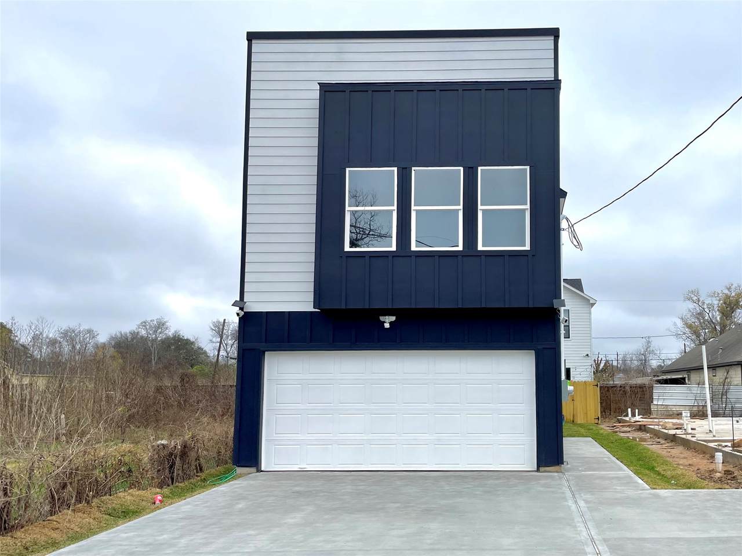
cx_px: 371
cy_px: 278
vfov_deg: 53.1
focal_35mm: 26
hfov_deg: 67.3
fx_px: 557
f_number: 1.6
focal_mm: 4.2
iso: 32
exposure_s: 1/1825
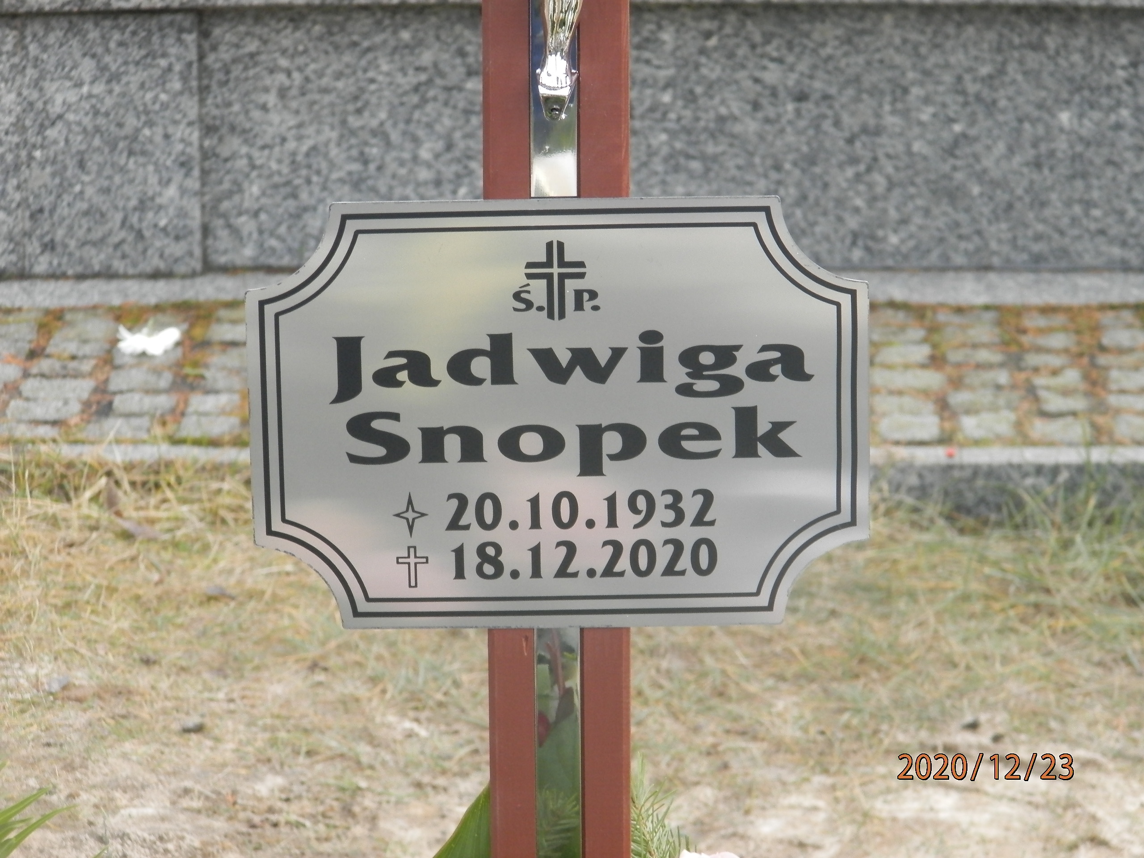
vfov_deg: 9.7
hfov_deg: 12.9
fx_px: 5056
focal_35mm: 153
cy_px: 429
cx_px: 572
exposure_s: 1/80
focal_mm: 27.4
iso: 200
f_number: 4.9
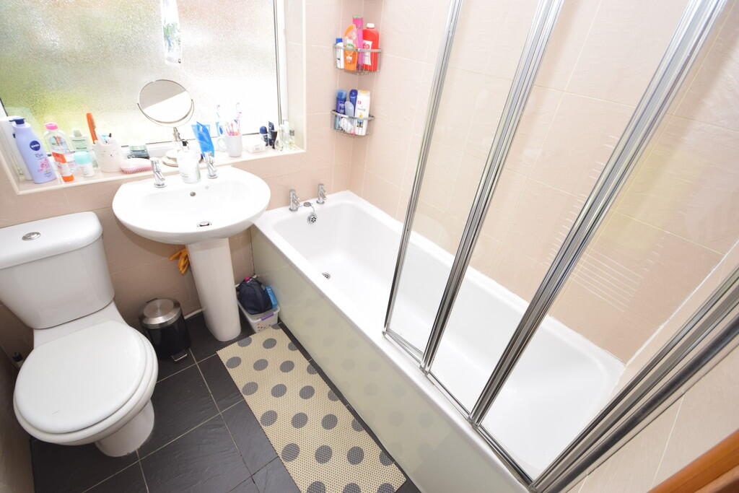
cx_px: 370
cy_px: 246
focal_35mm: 15
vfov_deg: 77.3
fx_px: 308
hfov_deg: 100.4
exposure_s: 1/80
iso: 400
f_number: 4.5
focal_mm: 10
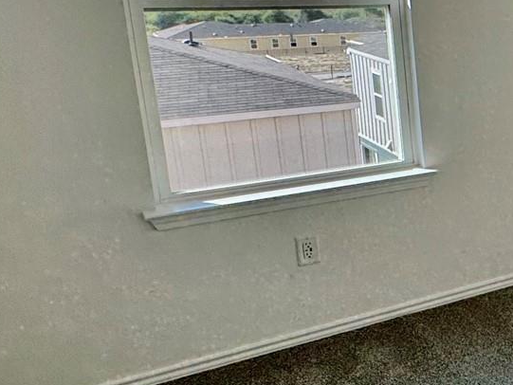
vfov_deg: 27.4
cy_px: 134
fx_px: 786
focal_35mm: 53
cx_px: 821
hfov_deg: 24.8
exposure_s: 1/505
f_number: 2.2
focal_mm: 2.22
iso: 40
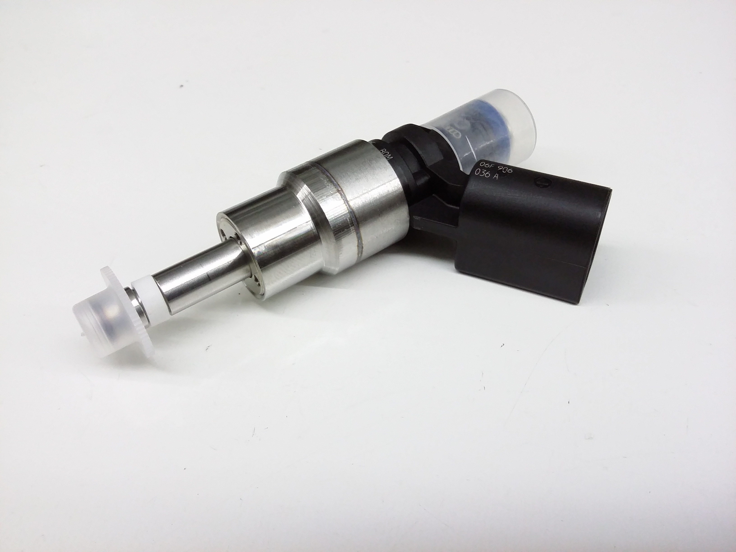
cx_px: 368
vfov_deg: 44.2
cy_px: 276
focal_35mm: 32
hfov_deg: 56.8
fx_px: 680
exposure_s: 1/17
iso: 160
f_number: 2.4
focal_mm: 3.4
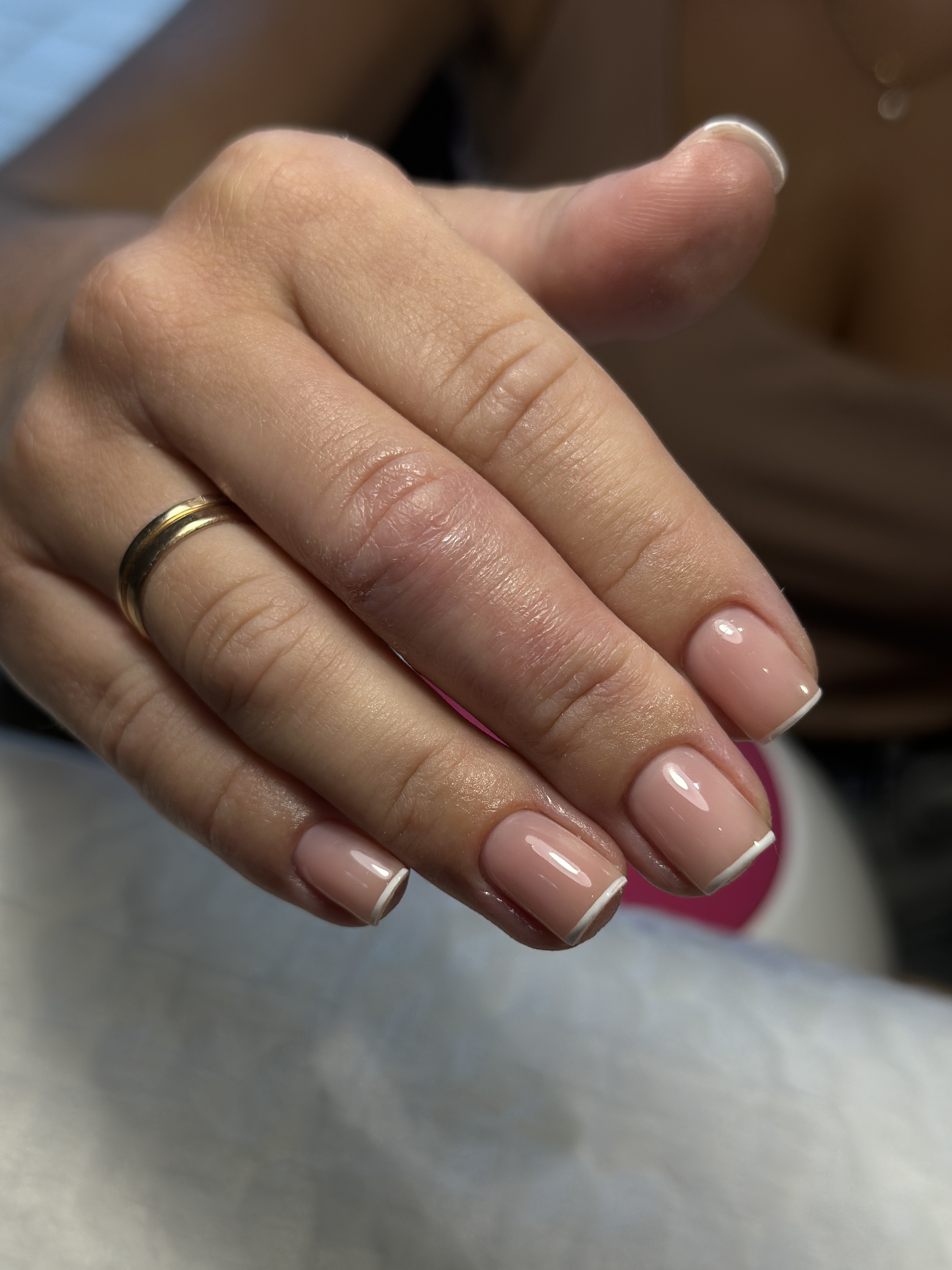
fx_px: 1797
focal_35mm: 49
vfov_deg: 38.9
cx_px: 481
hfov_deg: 29.7
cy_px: 634
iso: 80
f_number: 1.78
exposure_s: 1/756
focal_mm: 6.86
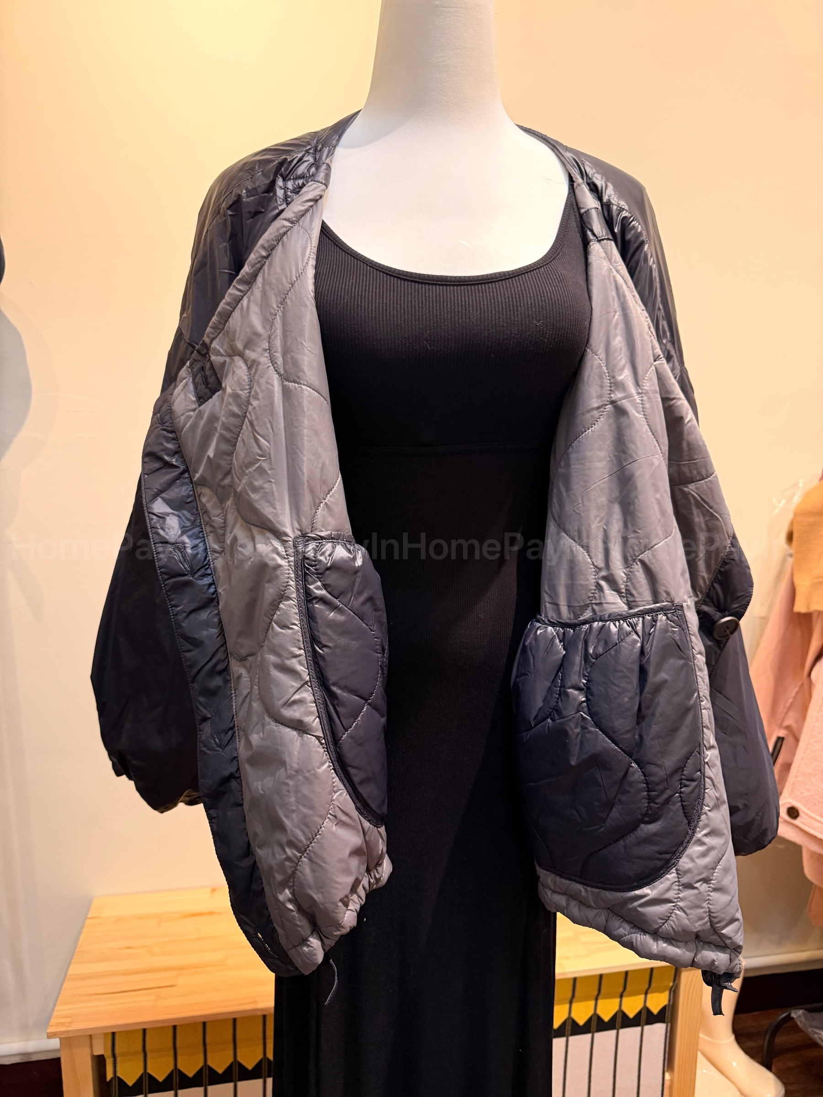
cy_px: 548
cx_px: 412
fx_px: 761
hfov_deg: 56.8
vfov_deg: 71.6
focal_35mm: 24
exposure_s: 1/60
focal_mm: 6.76
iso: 320
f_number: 1.78
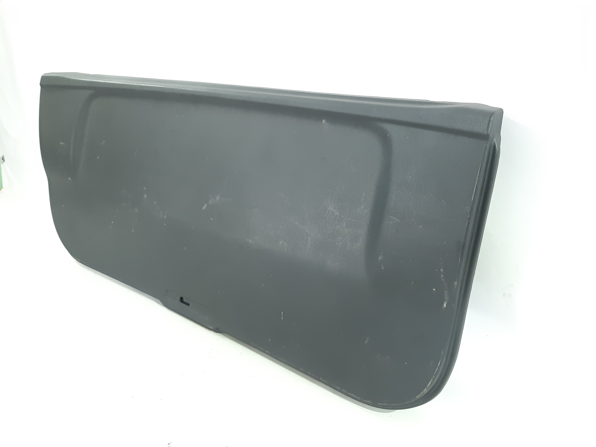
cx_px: 298
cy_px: 224
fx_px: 465
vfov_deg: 51.4
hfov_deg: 65.3
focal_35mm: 27
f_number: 1.7
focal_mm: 3.93
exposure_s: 1/33
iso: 160
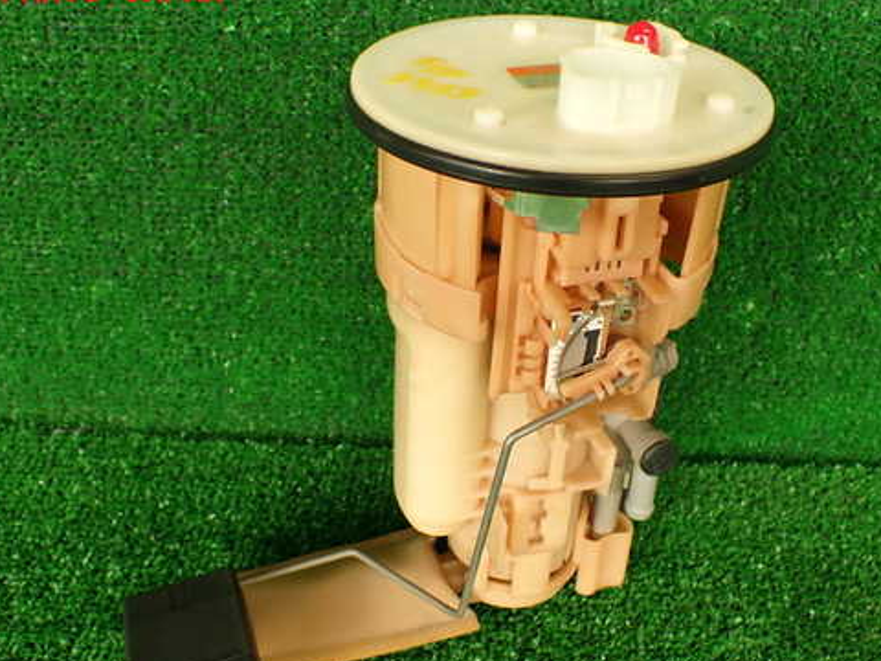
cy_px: 380
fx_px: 1018
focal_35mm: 40
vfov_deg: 35.9
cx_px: 440
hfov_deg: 46.8
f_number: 2.4
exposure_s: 1/60
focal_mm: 5.79
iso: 125
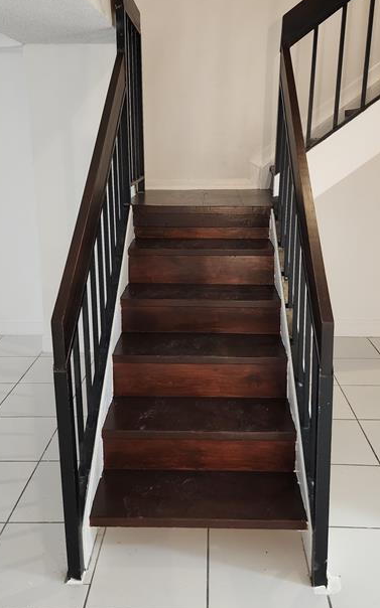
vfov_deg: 60.9
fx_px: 514
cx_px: 196
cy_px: 251
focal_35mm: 31
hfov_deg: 40.6
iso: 640
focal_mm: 6.4
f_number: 1.8
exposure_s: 1/60
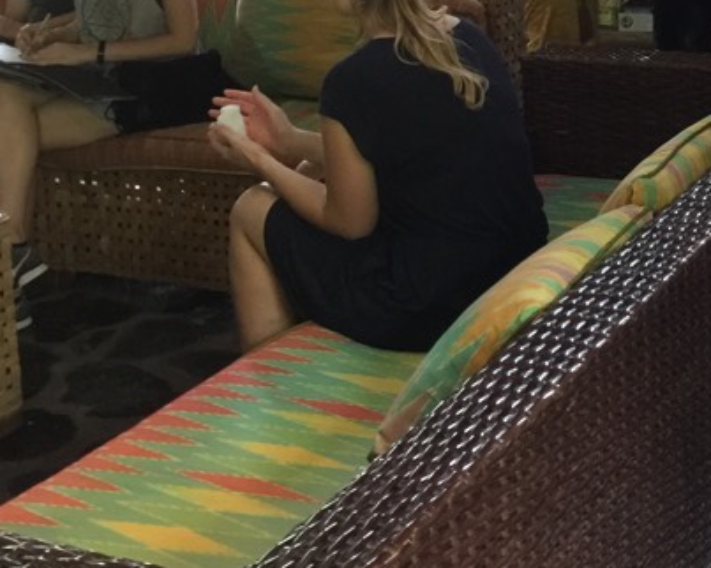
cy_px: -93
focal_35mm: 72
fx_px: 1514
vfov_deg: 20.1
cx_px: 776
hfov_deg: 24.7
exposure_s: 1/10
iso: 125
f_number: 2.2
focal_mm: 4.15
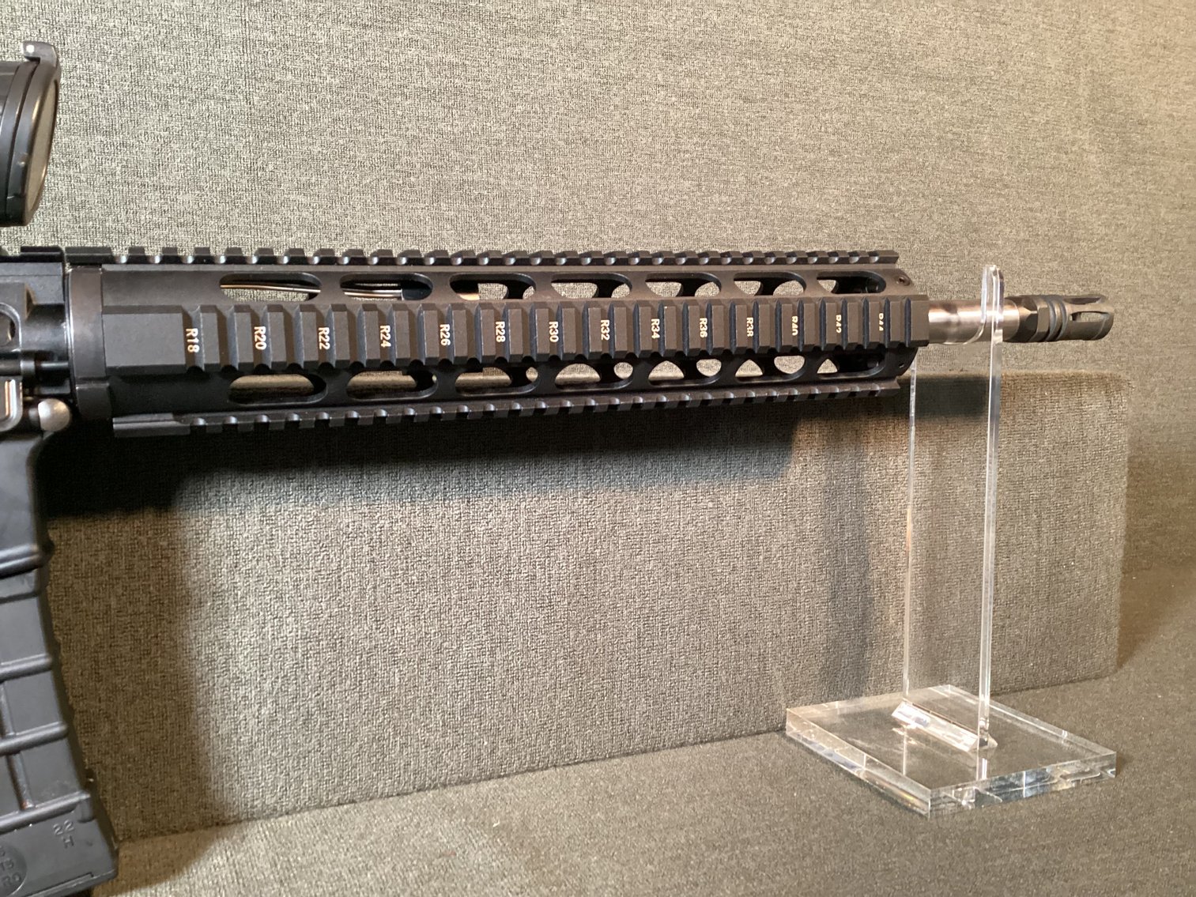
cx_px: 598
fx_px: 1071
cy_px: 448
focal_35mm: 31
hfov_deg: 58.3
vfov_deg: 45.4
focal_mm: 3.3
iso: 400
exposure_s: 1/33
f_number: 2.4
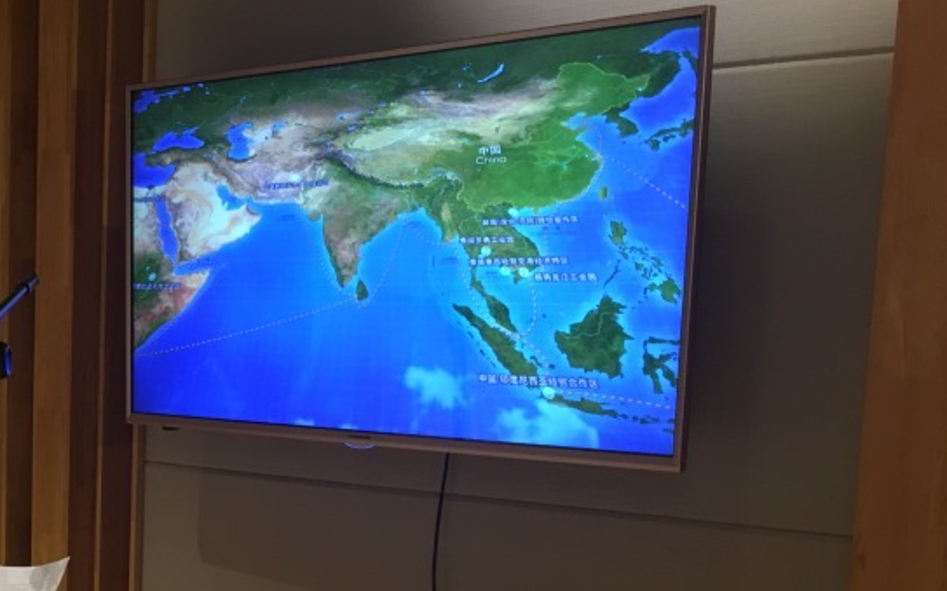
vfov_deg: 21.9
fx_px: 1496
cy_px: 521
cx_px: 58
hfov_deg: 32.9
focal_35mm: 58
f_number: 2.2
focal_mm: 4.15
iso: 125
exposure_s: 1/33
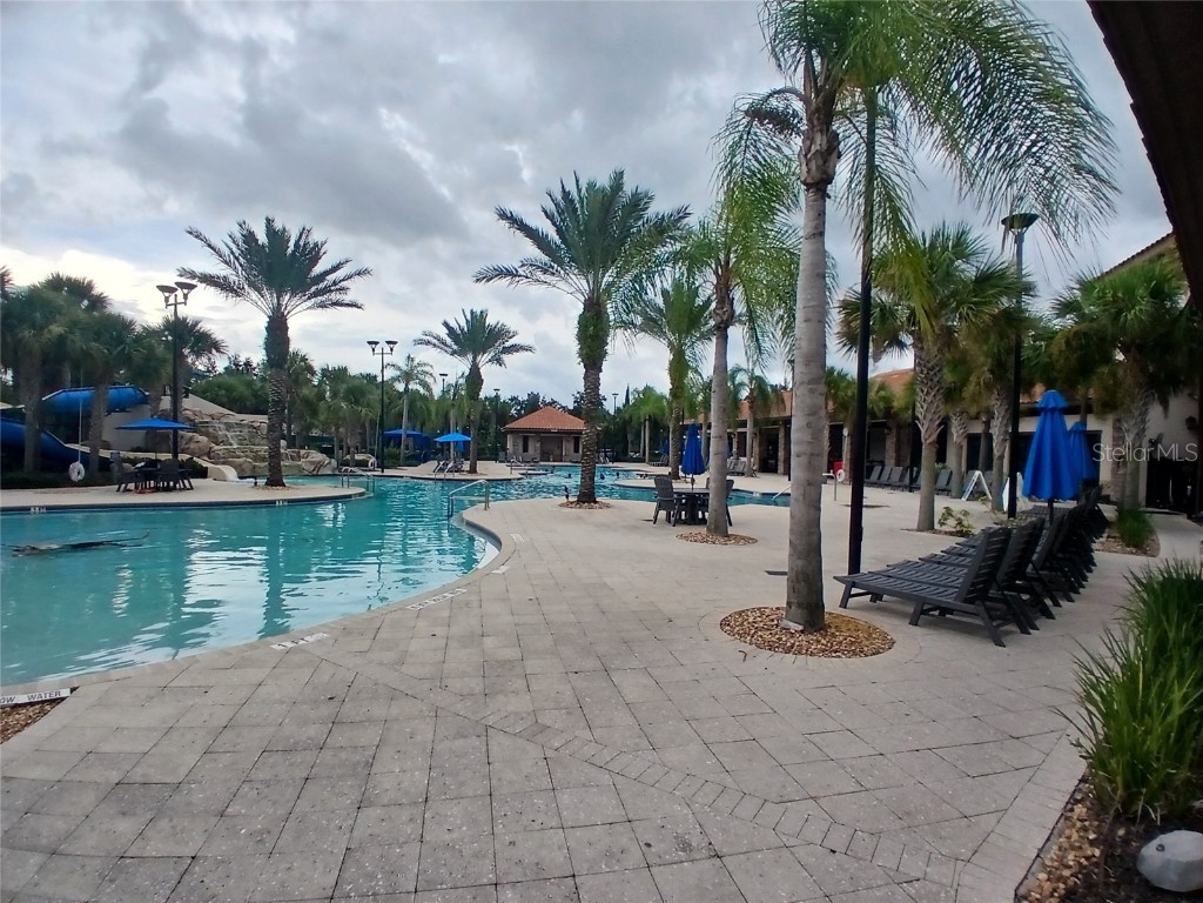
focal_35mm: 17
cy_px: 452
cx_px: 602
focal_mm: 1.4
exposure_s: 1/476
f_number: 2.2
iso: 50
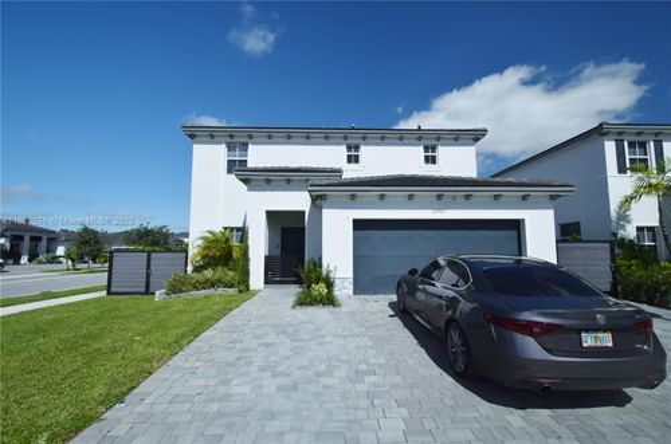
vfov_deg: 77.1
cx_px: 336
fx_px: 279
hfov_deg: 100.5
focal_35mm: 15
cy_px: 222
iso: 100
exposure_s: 1/200
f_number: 9
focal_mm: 10
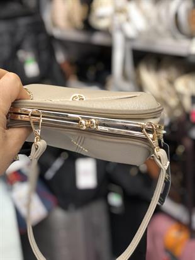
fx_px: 428
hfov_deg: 25.7
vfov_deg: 33.8
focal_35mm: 57
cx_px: 98
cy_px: 130
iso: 32
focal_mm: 6.6
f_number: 2.8
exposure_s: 1/33
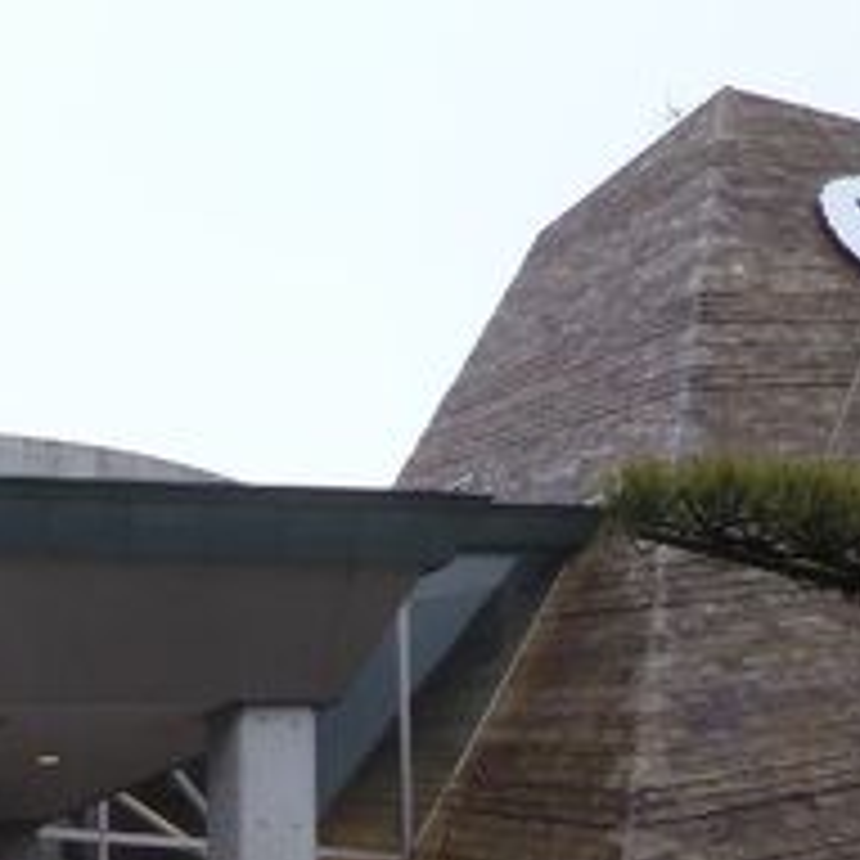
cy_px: 876
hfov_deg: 23.5
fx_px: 2024
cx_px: 117
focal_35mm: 72
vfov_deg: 23.0
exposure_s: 1/60
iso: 100
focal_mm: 4.3
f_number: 2.5
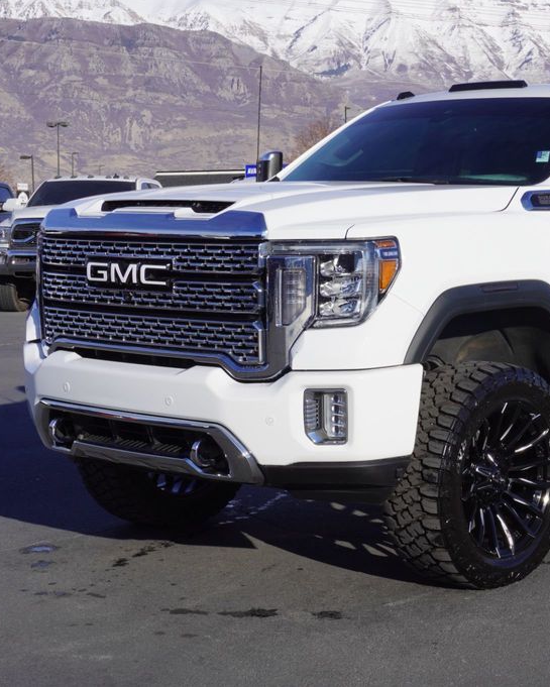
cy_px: 343
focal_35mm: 72
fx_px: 1465
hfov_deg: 20.9
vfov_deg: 26.4
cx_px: 476
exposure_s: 1/200
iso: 100
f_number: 11
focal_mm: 34
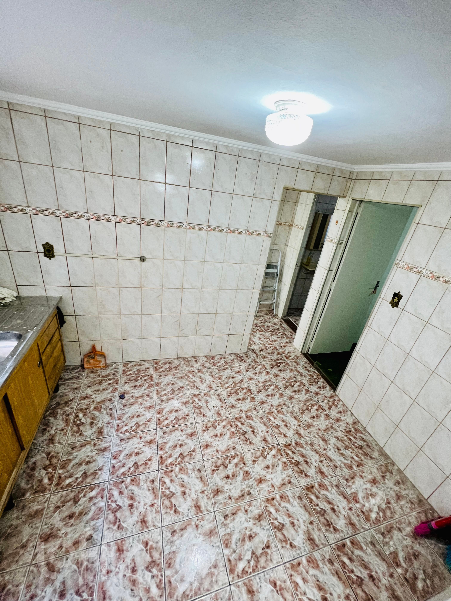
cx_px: 226
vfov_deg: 106.2
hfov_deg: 89.9
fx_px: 226
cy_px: 300
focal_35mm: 13
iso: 200
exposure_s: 1/60
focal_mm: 1.57
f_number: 1.8
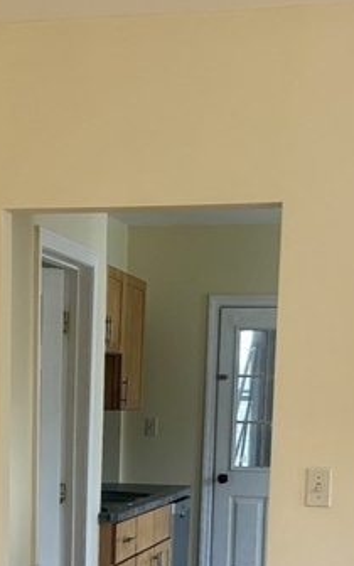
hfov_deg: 15.4
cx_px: 29
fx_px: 1297
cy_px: 547
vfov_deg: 23.7
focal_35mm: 84
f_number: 1.6
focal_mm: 5.96
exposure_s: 1/121
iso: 50
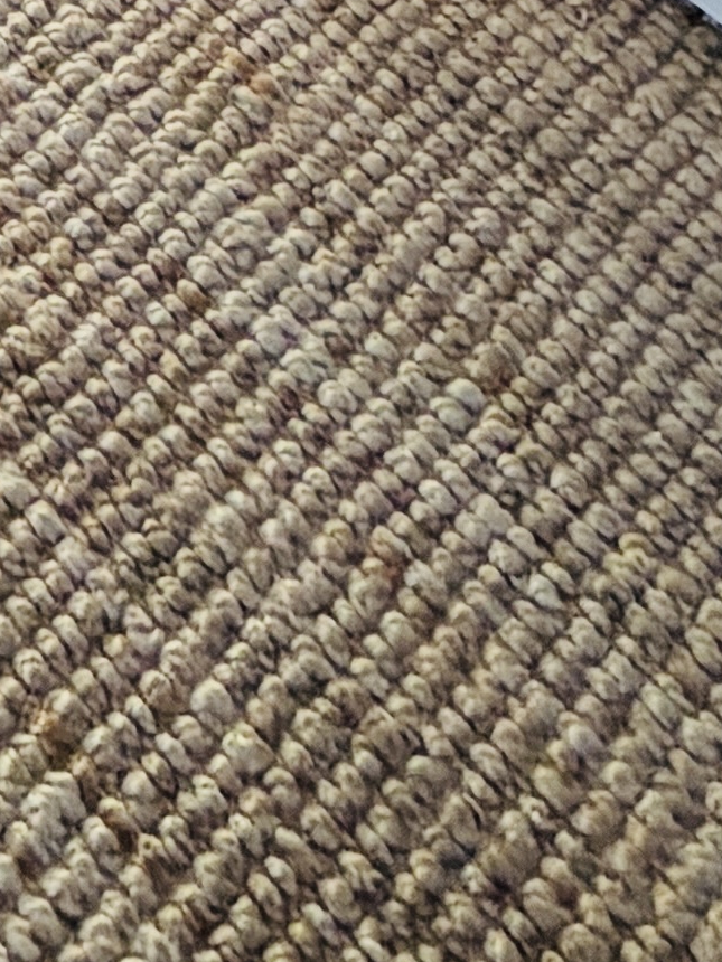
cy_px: -2021
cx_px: -546
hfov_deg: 14.2
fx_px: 2586
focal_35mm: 93
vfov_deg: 11.1
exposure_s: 1/187
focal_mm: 2.22
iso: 64
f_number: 2.2
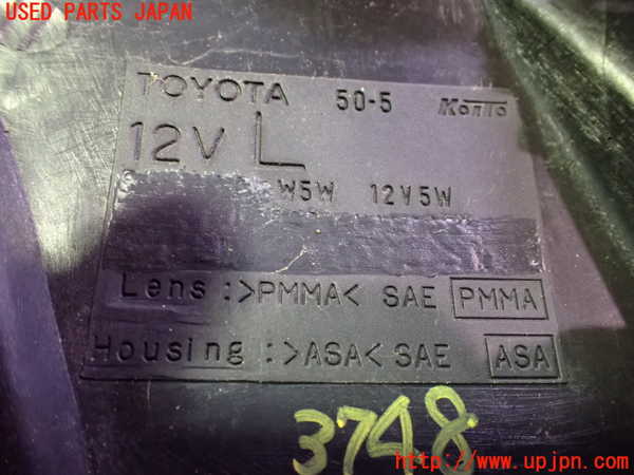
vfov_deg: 46.8
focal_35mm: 30
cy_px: 238
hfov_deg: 60.0
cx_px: 317
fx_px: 549
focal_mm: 5.4
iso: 1250
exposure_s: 1/30
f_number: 2.3
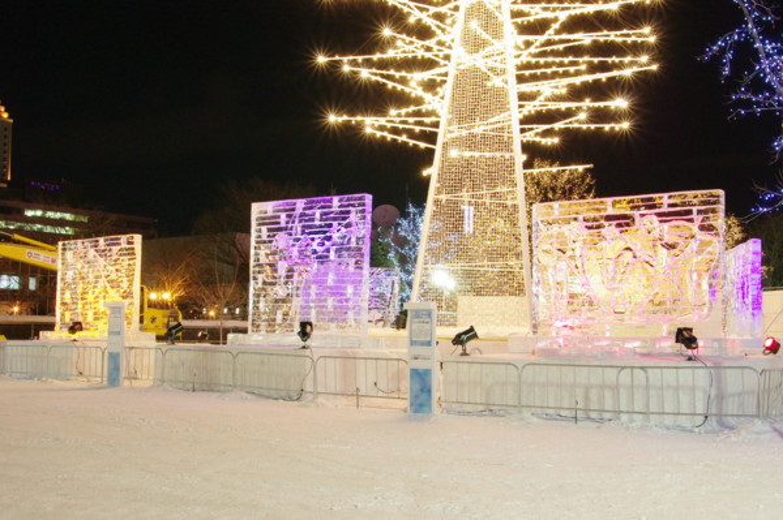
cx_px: 392
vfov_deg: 31.8
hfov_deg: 46.4
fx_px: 913
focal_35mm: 42
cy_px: 260
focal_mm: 28
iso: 800
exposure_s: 1.22
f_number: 13
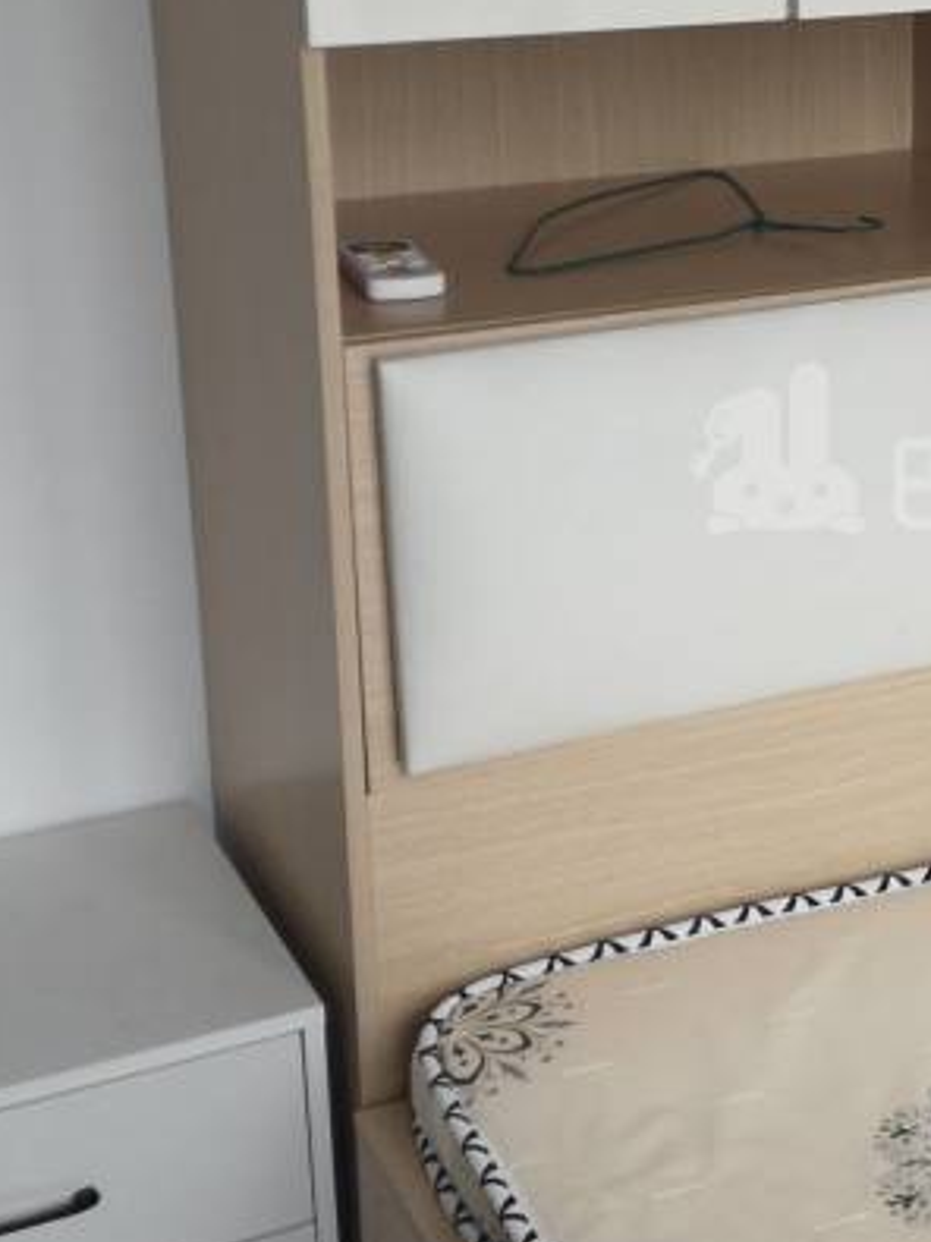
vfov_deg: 26.6
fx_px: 2619
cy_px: 451
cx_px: 940
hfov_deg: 19.5
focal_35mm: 73
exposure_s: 1/108
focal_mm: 3.95
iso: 50
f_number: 1.8
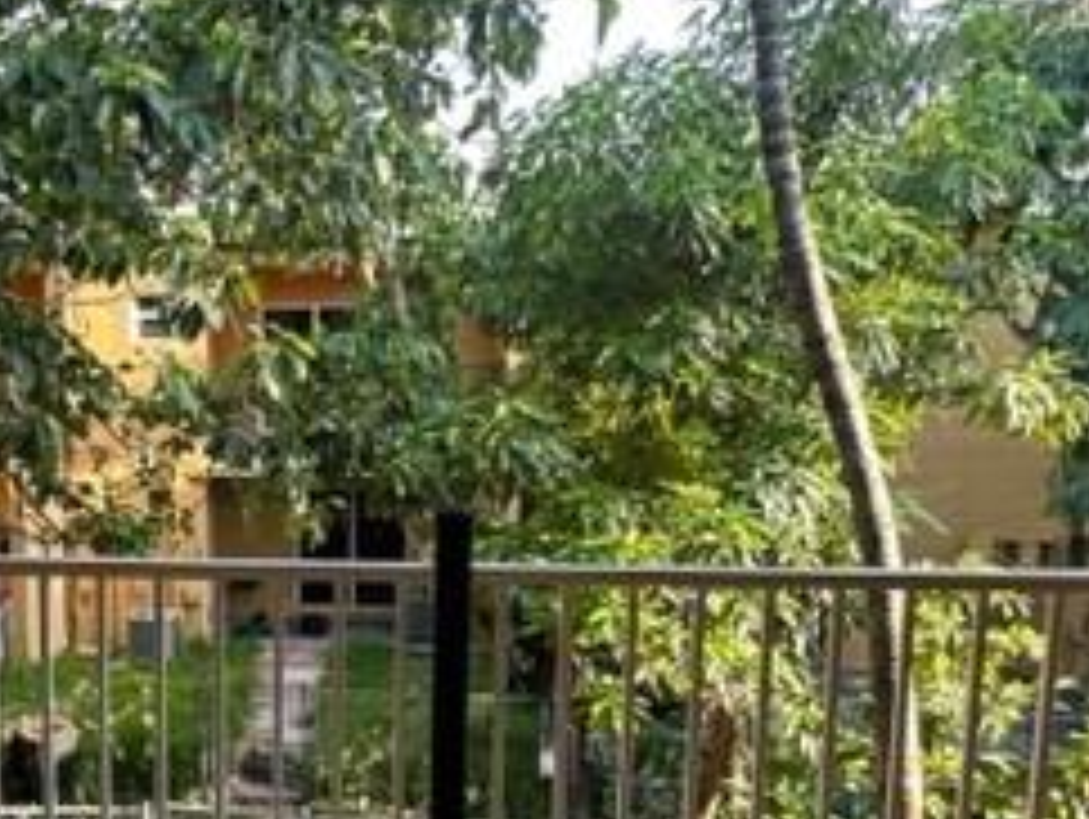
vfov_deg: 38.5
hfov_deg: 46.6
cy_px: 513
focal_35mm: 37
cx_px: 171
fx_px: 1165
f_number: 2.2
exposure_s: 1/99
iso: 50
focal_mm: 2.22
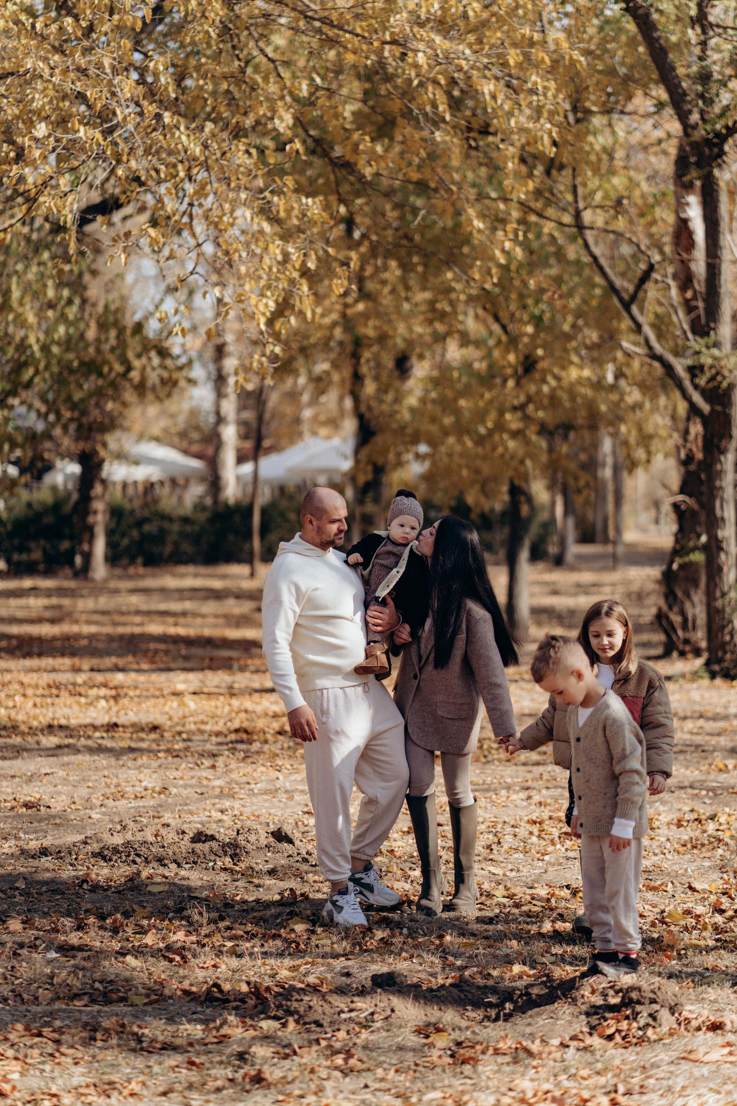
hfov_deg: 16.1
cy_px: 553
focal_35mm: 85
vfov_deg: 23.9
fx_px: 2610
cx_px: 368
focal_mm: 85
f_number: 1.8
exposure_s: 1/2000
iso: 125
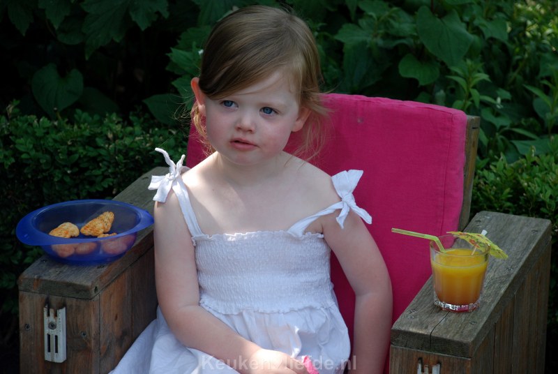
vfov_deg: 9.2
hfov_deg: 13.7
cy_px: 187
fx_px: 2328
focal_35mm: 150
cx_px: 279
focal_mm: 100
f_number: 5.6
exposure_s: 1/200
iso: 200
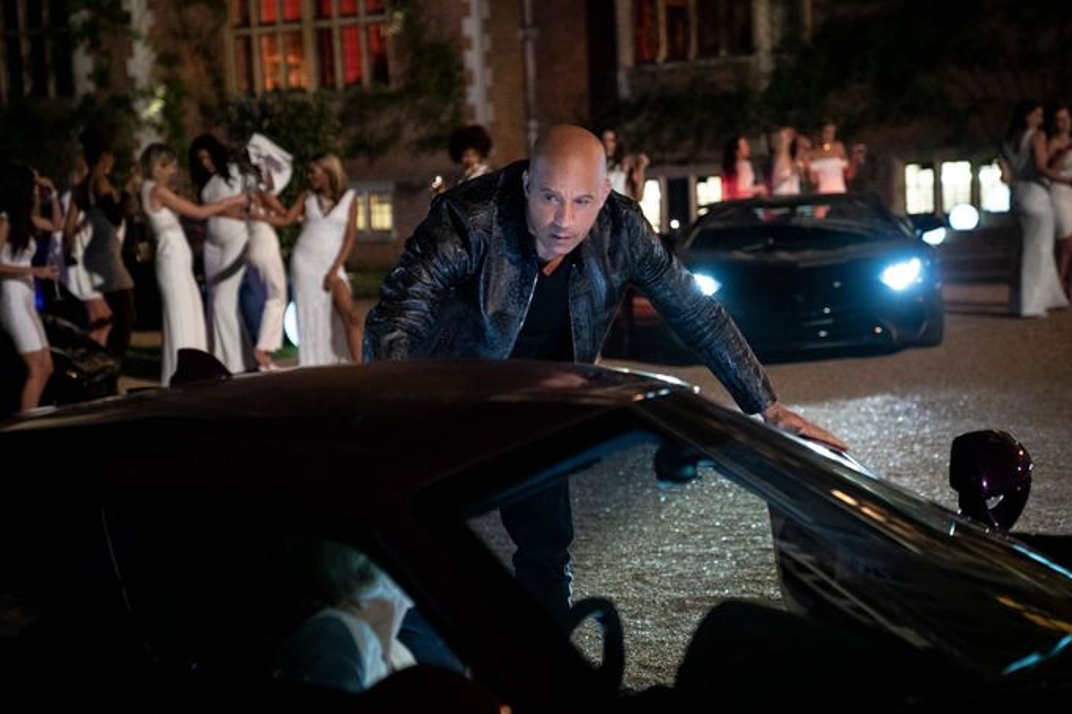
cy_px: 357
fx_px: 2024
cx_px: 536
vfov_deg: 20.0
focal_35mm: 68
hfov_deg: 29.7
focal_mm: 68
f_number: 2.8
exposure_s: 1/125
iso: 5000
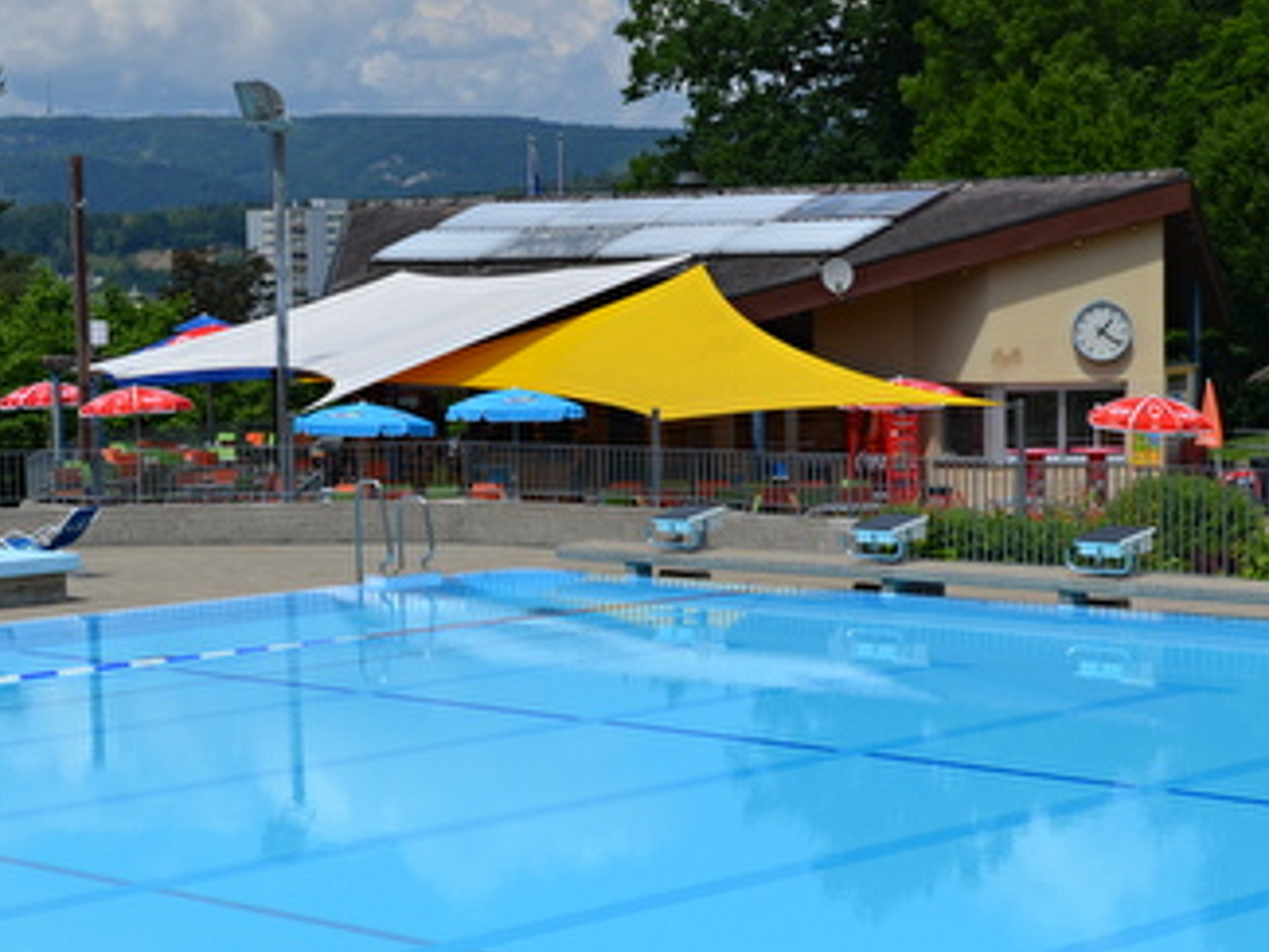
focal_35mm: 93
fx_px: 3406
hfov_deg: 21.1
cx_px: 590
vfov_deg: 15.9
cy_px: 693
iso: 100
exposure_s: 1/320
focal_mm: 35
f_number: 9
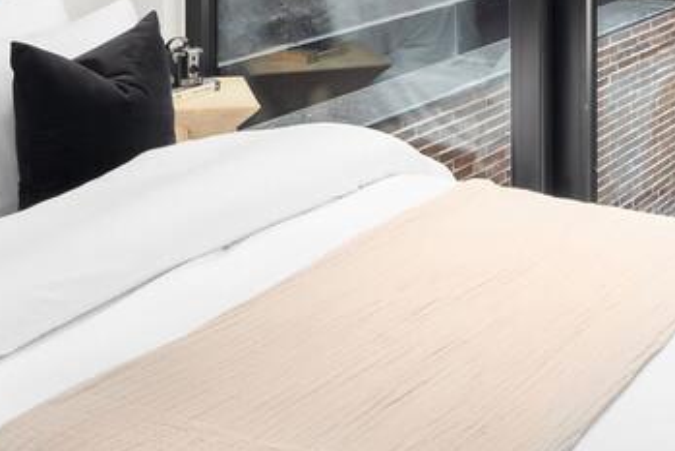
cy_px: -95
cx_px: 462
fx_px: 1369
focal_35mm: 73
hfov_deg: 27.5
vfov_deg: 17.8
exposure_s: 1/1.25
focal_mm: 17
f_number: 11
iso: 640
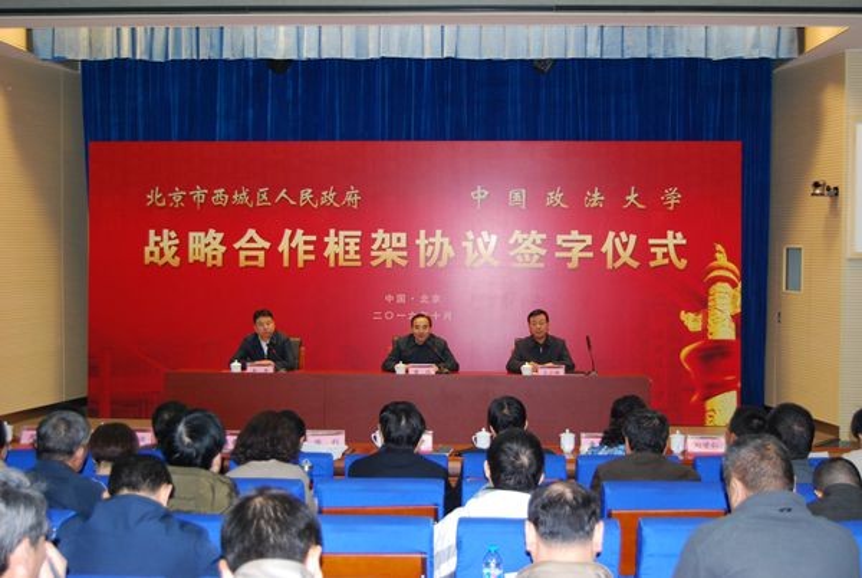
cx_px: 431
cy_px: 289
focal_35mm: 45
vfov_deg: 30.0
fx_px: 1079
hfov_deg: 43.5
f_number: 4.2
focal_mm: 30
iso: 900
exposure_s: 1/60
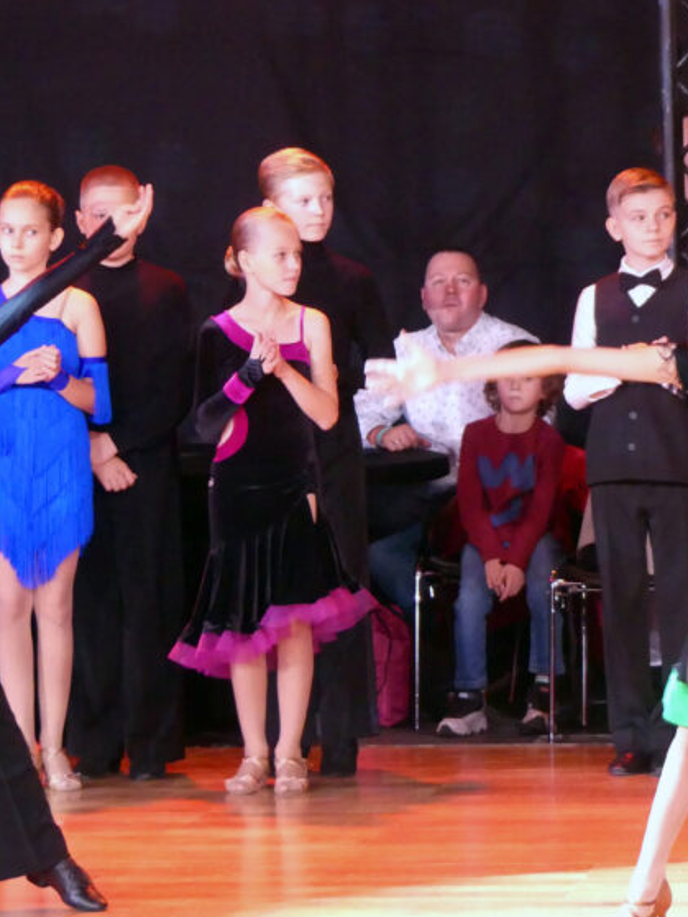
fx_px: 6230
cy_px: 458
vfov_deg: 8.4
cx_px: 299
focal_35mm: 235
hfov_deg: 6.3
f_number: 2.8
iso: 1250
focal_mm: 31.5
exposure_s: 1/80
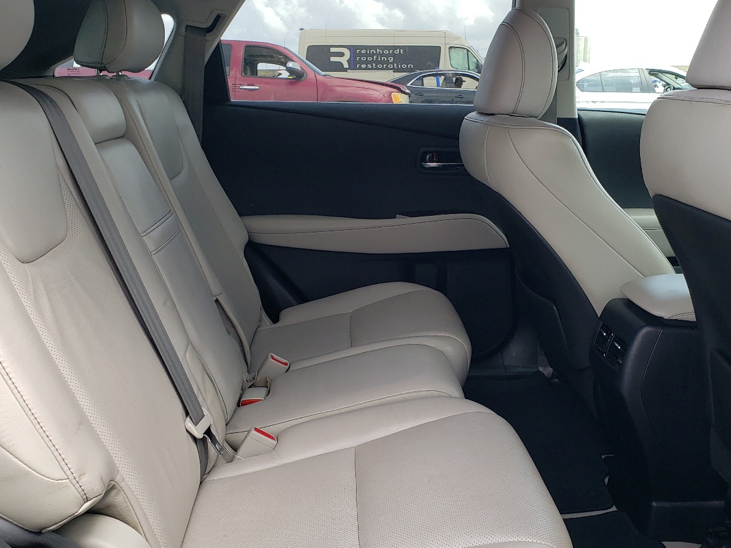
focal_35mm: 35
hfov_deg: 52.6
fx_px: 739
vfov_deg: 40.6
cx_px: 388
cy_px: 311
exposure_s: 1/200
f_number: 1.5
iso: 50
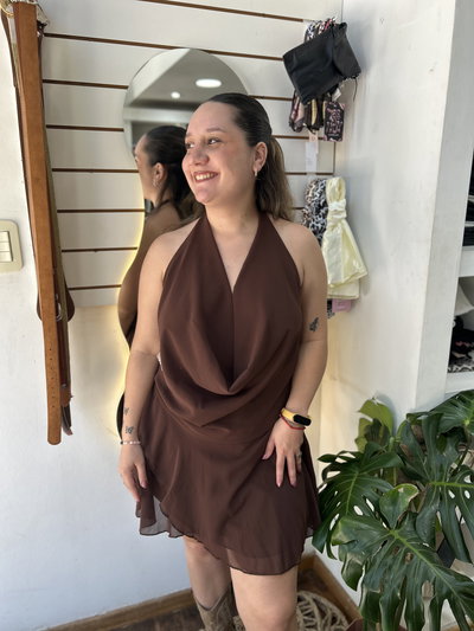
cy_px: 316
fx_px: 475
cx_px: 237
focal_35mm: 26
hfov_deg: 53.1
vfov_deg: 67.3
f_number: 1.5
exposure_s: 1/123
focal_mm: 5.7
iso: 32
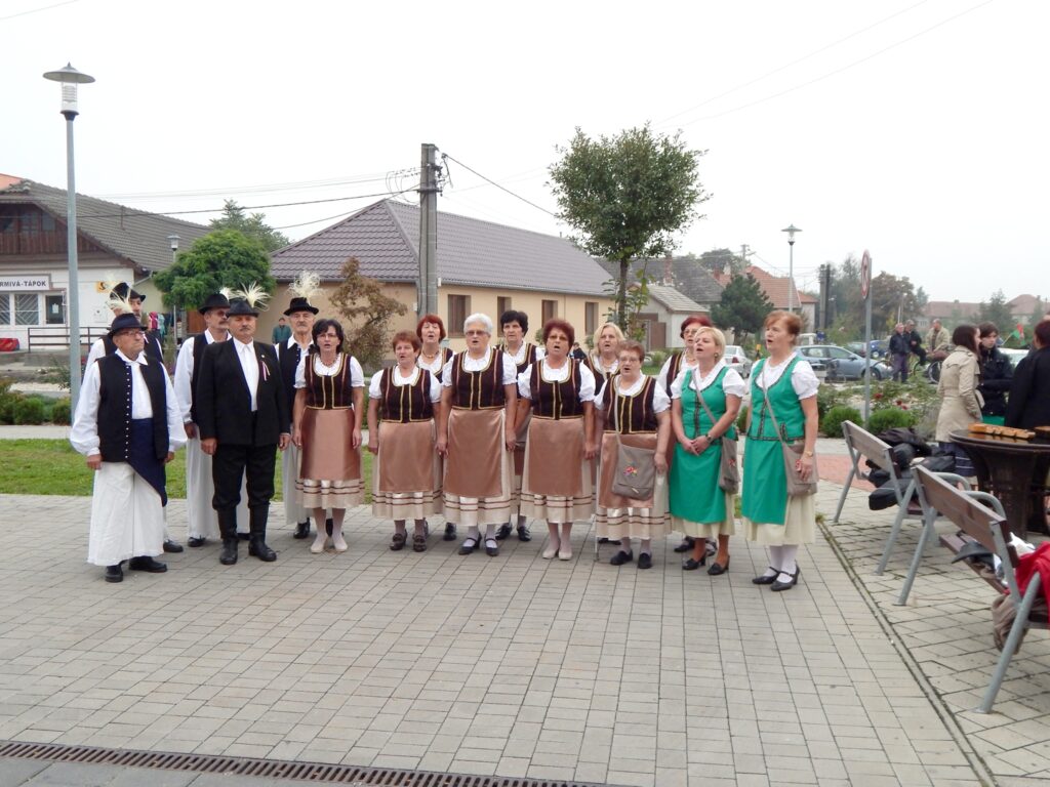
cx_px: 525
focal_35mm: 35
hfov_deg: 52.6
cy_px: 394
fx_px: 1062
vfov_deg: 40.7
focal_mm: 6.1
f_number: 3.3
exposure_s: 1/400
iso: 125
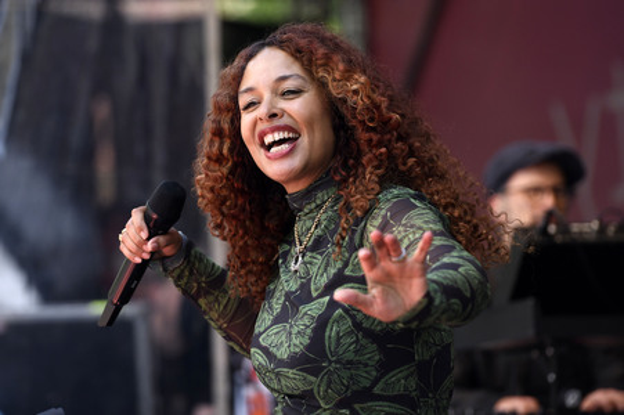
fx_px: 3291
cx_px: 312
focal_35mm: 190
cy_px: 208
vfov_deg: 7.2
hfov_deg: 10.8
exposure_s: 1/1250
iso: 640
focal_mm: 190
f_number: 4.5
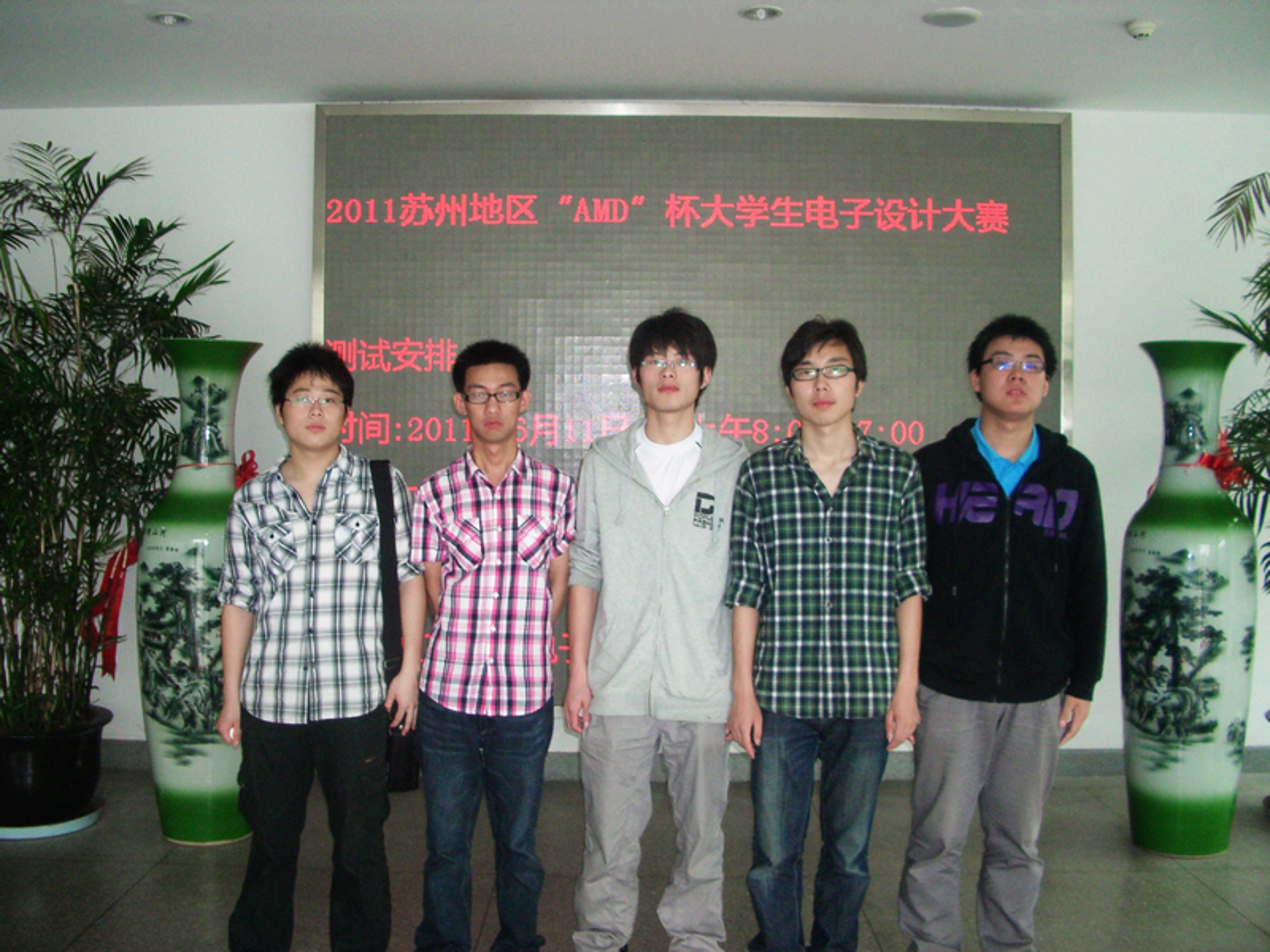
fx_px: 1284
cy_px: 476
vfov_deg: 40.7
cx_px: 635
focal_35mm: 35
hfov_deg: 52.6
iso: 200
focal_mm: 5.8
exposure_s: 1/60
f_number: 2.6
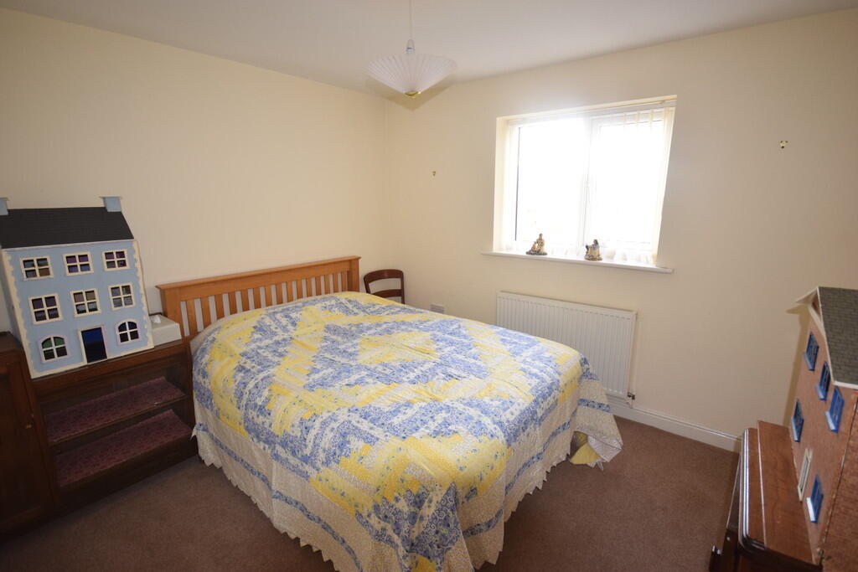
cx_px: 429
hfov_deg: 92.4
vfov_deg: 69.7
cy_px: 286
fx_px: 411
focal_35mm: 17
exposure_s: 1/125
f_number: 5.6
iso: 800
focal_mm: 11.5
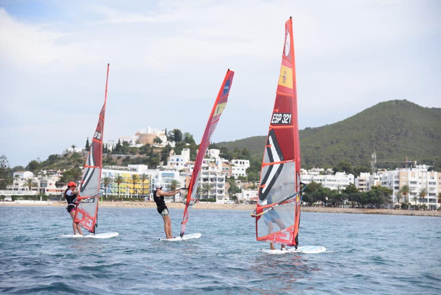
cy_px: 148
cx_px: 220
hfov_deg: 21.4
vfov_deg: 14.4
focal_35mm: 95
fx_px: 1164
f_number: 5
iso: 125
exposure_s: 1/500
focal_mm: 95
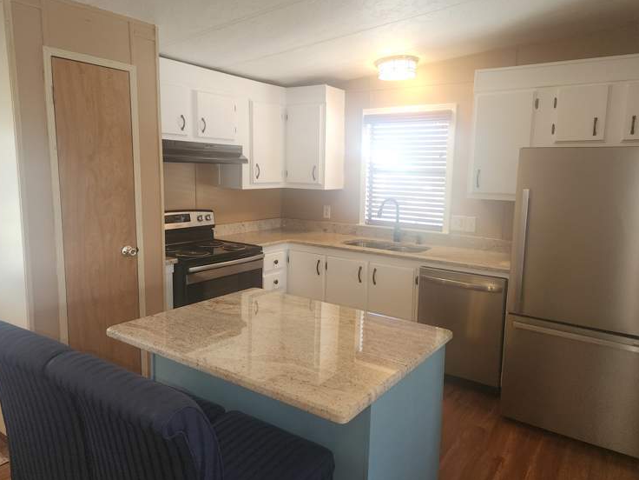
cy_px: 243
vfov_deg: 54.9
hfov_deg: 69.3
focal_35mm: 25
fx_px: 461
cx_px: 335
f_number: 1.8
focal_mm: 5.4
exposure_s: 1/60
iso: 64
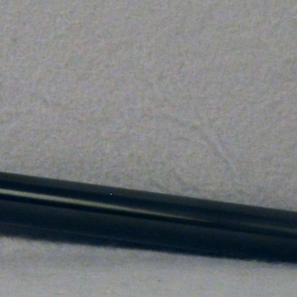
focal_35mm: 344
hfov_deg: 4.4
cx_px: -1126
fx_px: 3339
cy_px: 33
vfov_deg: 5.1
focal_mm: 26
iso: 400
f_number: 5.6
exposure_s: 1/125
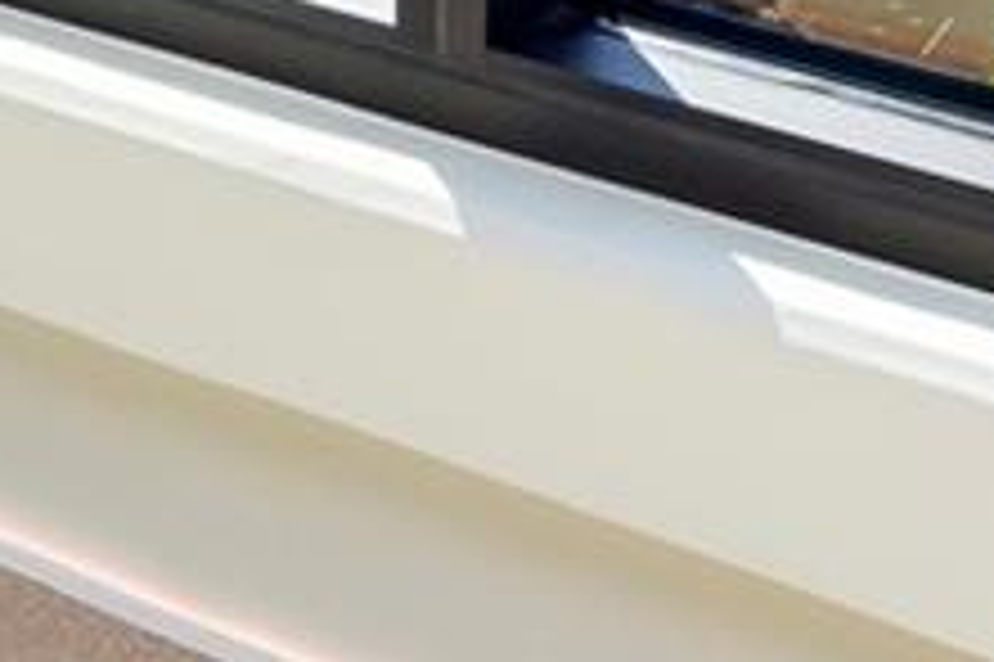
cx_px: 630
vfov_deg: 9.9
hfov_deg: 16.6
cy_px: -896
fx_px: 3394
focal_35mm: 123
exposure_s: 1/100
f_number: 13
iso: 250
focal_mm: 17
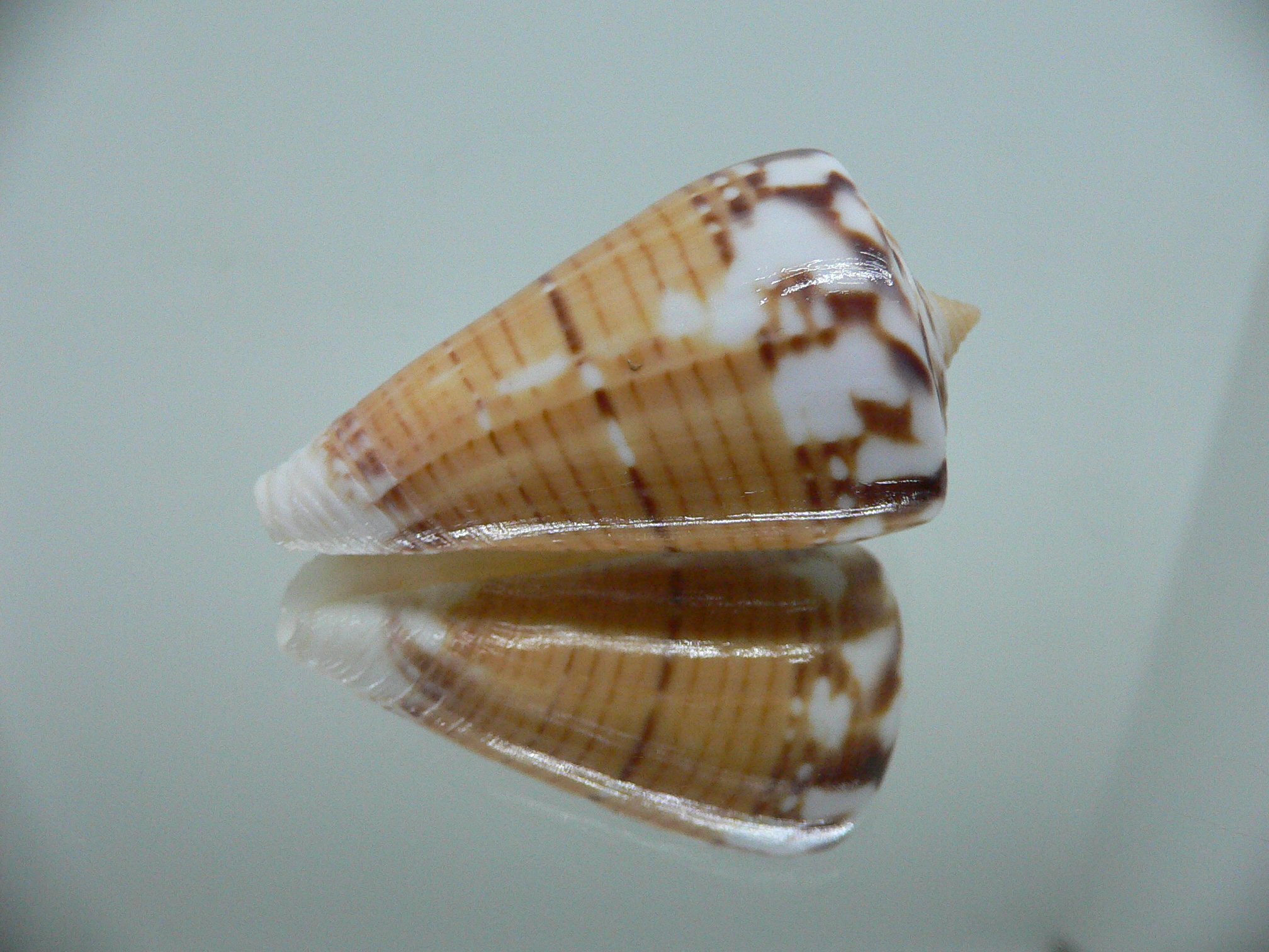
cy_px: 476
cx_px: 634
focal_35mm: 35
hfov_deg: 52.6
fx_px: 1283
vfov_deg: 40.7
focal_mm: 4.6
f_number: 2.8
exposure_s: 1/60
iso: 200
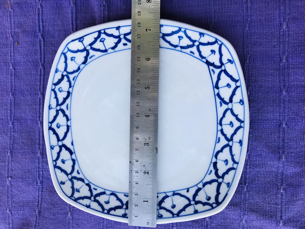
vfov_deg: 49.7
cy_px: 114
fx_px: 247
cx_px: 152
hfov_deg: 63.4
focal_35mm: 28
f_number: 1.8
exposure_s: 1/150
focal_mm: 3.99
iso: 20
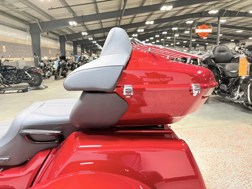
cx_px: 126
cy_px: 94
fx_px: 189
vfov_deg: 53.1
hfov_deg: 67.3
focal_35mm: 26
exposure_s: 1/60
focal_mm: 5.96
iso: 125
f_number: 1.6
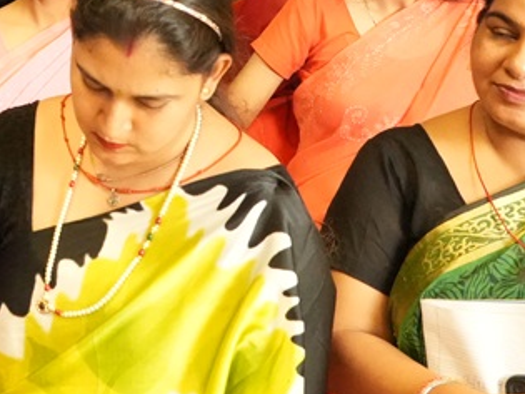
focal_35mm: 88
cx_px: -202
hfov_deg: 20.0
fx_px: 1334
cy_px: -23
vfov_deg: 16.3
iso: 16000
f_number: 5.6
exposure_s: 1/250
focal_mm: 24
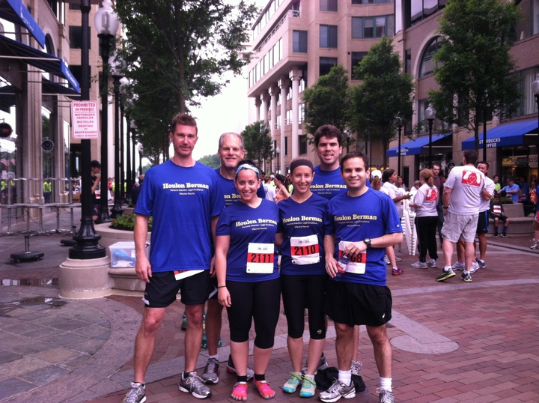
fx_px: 544
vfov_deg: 40.6
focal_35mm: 35
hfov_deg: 52.7
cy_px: 202
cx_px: 270
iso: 80
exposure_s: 1/30
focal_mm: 3.85
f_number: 2.8
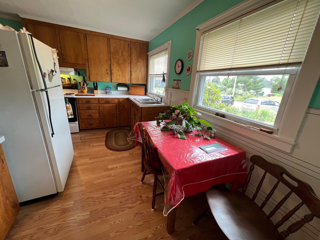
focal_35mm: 13
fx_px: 120
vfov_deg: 89.9
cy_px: 120
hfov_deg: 106.2
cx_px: 160
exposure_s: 1/120
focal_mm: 1.57
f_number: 1.8
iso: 160
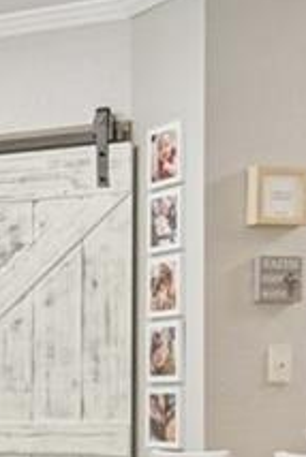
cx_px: -516
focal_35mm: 112
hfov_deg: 10.1
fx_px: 1426
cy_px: 474
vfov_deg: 17.7
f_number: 7.1
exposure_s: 1/2.5
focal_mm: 10
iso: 100
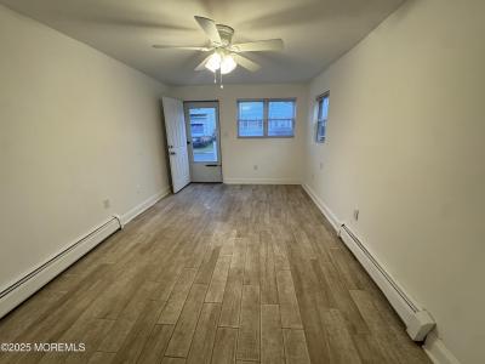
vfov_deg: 85.7
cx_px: 242
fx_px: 196
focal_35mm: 14
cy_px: 182
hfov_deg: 102.1
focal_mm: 2.22
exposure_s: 1/120
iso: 320
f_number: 2.2
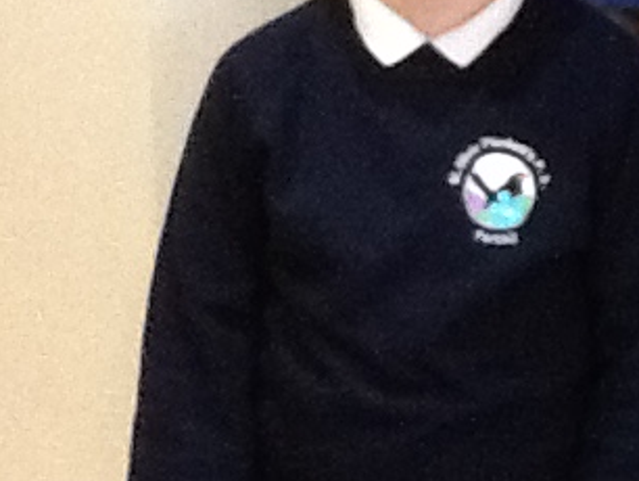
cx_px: 898
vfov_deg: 10.6
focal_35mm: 138
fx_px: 2549
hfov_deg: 13.6
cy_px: -48
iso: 250
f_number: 2.4
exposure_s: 1/30
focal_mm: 2.03
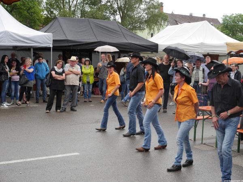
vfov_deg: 29.1
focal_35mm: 50
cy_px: 91
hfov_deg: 38.2
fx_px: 351
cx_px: 122
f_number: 7.1
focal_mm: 25
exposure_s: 1/200
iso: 200
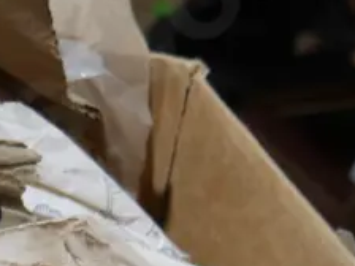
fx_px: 1313
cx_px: -268
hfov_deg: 13.9
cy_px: 352
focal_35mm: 128
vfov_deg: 11.3
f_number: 3.5
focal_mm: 14
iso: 200
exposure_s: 1/80
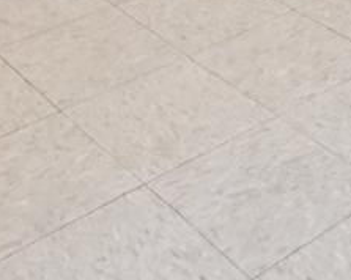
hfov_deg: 18.7
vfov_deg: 11.0
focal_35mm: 101
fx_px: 1048
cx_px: 312
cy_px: -516
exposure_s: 1/6
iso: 800
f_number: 8
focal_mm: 10
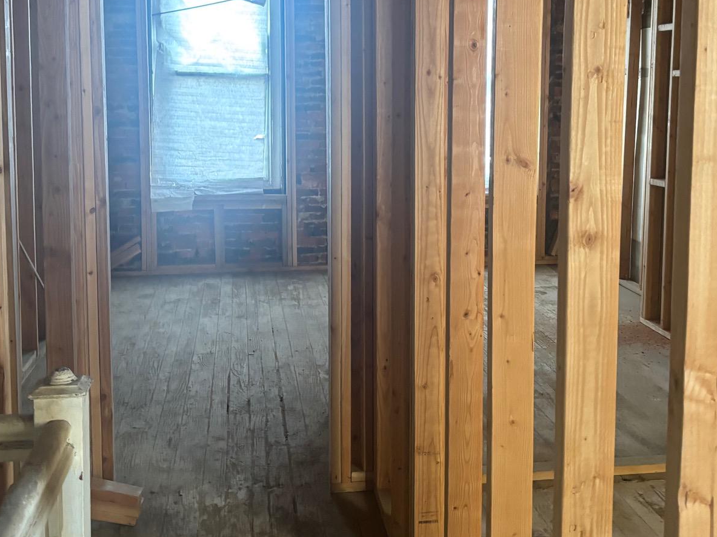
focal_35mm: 45
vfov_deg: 31.9
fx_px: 932
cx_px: 401
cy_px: 185
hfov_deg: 42.0
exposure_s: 1/60
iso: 320
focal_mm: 5.96
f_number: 1.6
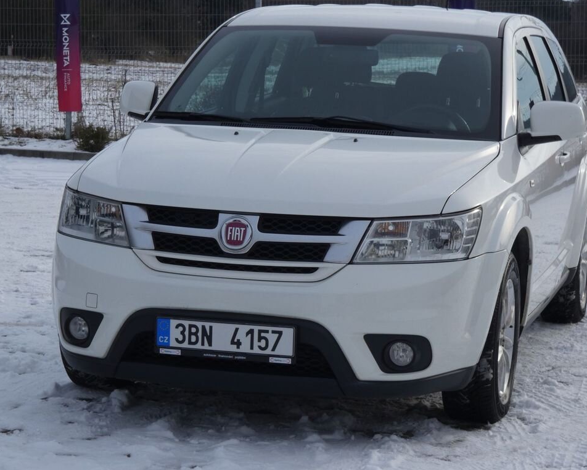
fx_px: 1825
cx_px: 303
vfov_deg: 14.7
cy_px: 234
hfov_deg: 18.3
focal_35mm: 105
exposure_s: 1/320
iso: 80
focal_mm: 17.9
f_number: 5.6
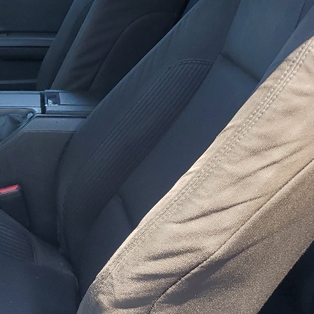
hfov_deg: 22.5
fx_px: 729
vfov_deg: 24.3
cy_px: 139
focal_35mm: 71
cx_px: -57
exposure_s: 1/435
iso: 50
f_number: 1.5
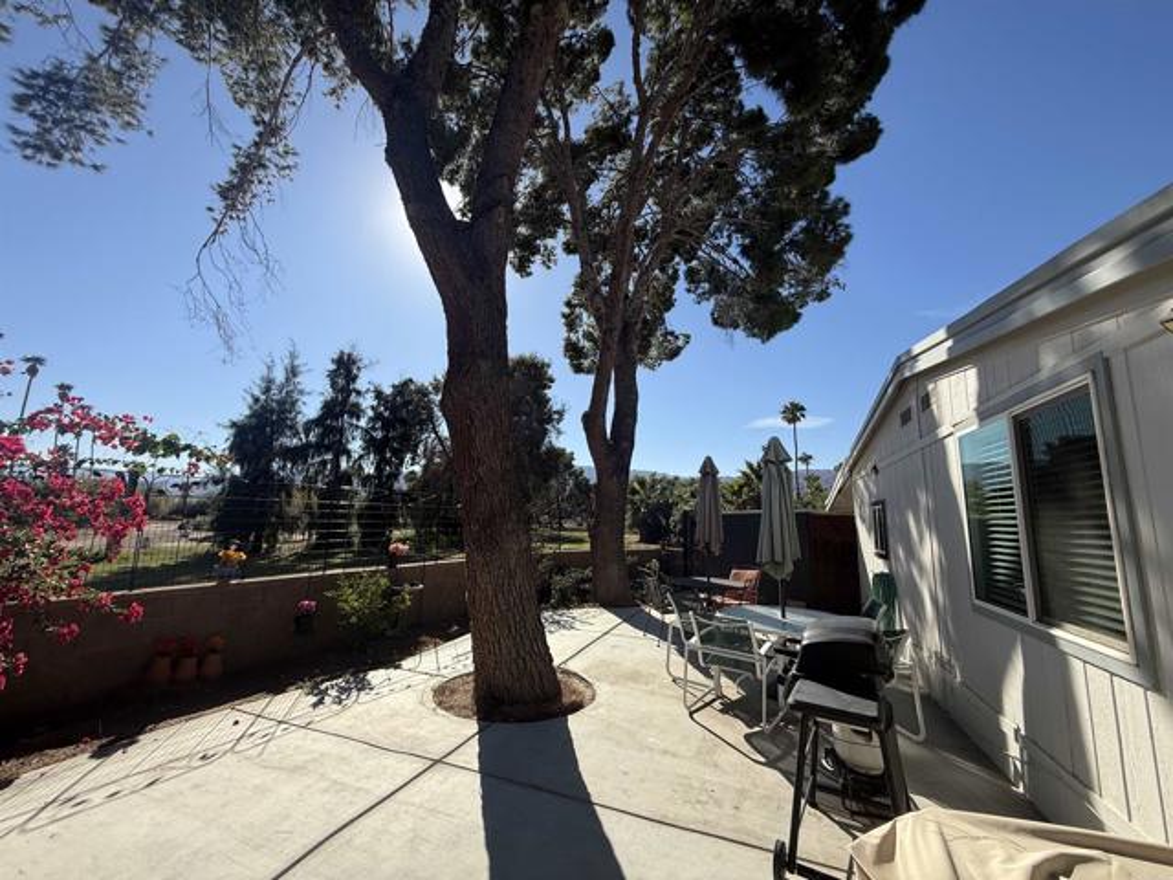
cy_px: 440
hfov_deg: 102.1
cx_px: 586
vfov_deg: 85.7
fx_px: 474
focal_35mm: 14
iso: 50
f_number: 2.2
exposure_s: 1/2024
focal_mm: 2.22
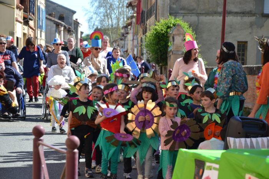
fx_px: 1176
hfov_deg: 13.0
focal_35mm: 158
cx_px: 134
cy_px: 90
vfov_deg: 8.7
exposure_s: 1/160
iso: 100
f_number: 6.3
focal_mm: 105
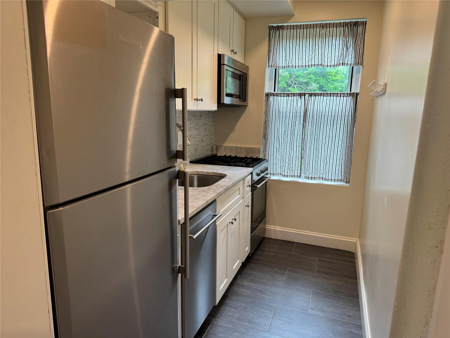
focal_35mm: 24
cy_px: 169
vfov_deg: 56.8
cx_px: 225
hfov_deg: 71.6
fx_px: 312
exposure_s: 1/120
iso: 160
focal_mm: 6.76
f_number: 1.78
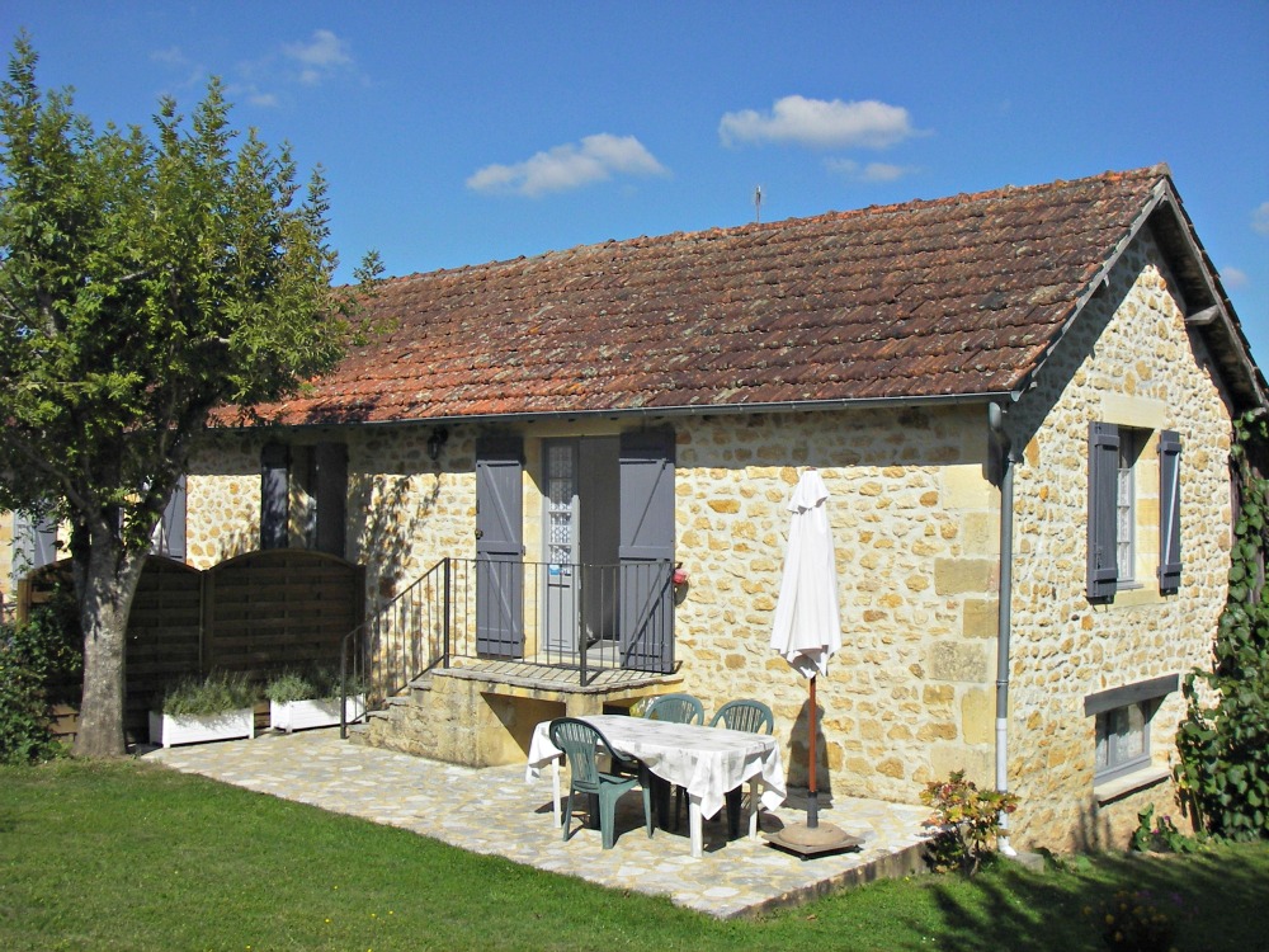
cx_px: 634
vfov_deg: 37.7
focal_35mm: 38
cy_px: 476
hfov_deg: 49.0
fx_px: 1393
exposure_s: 1/320
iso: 50
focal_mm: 6.3
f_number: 6.6
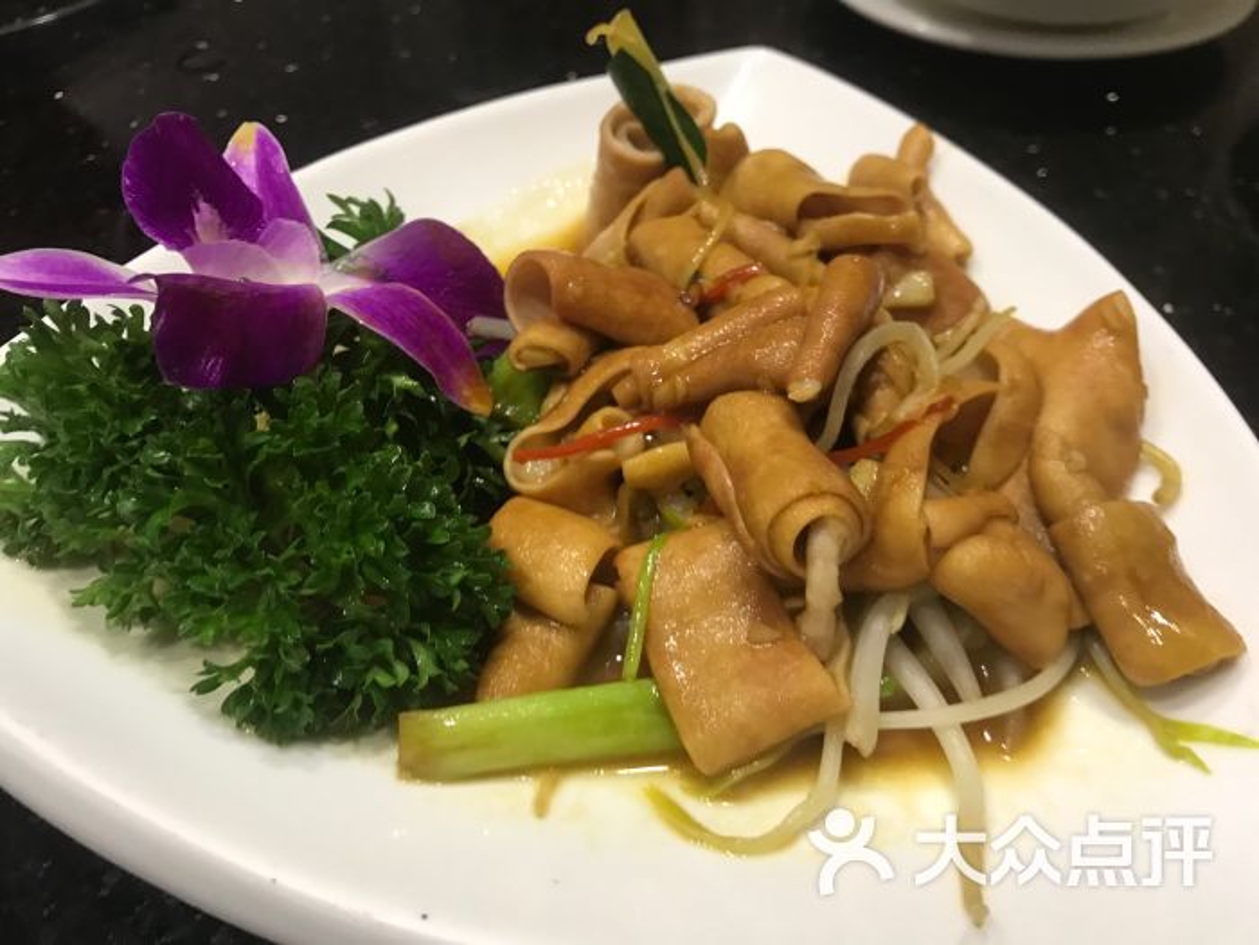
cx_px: 630
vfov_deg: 49.7
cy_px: 472
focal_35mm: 28
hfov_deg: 63.4
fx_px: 1018
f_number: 1.8
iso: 40
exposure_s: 1/17
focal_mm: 3.99
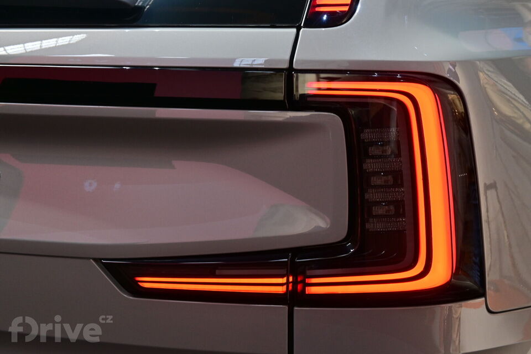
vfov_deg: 18.2
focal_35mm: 75
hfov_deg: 27.0
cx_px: 266
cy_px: 177
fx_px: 1106
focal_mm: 50
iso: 500
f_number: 6.3
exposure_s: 1/200
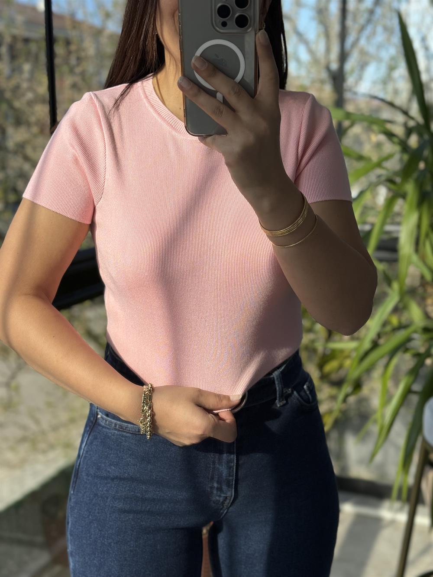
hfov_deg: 30.3
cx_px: 216
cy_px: 288
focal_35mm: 48
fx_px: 800
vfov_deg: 39.7
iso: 64
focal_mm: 6.86
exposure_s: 1/1312
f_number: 1.78
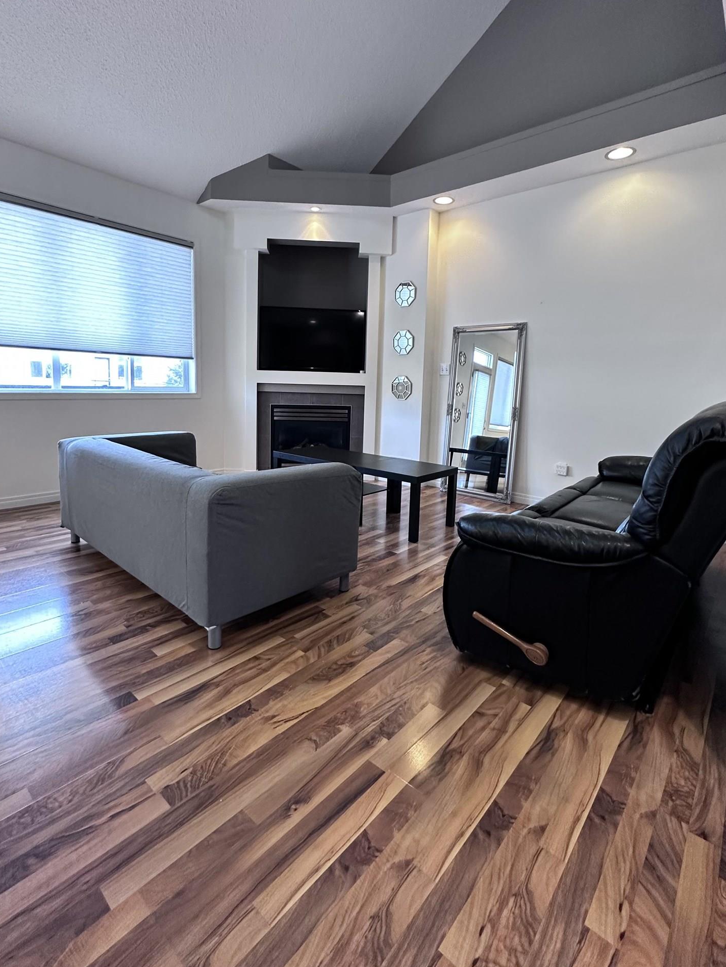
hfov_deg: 74.7
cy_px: 434
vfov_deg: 90.7
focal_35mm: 17
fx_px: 475
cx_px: 354
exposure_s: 1/60
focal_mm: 2.22
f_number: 2.2
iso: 250
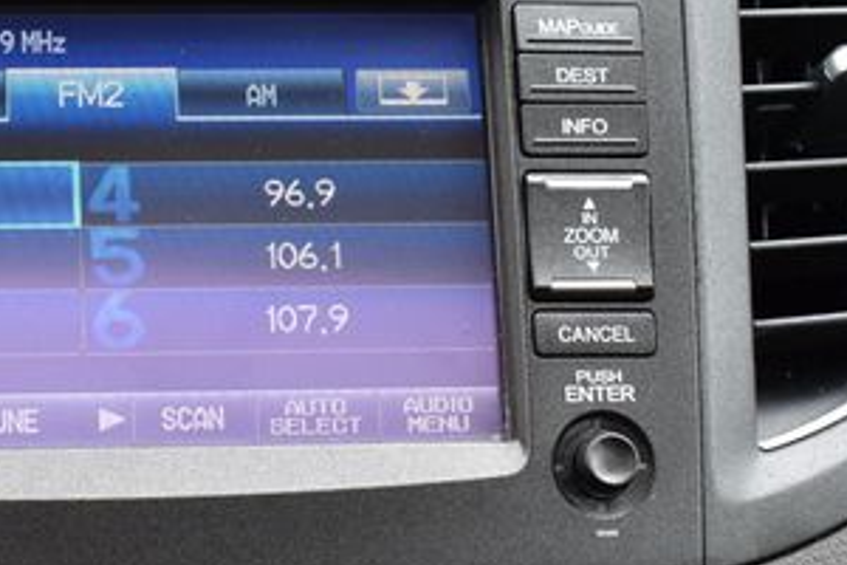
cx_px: -23
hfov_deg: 20.5
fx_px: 2258
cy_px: 325
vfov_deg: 14.2
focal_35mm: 96
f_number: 8
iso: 400
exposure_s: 1/50
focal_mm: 30
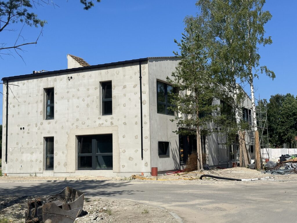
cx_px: 148
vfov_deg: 30.3
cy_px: 112
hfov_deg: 39.7
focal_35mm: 48
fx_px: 412
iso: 64
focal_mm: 6.86
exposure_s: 1/6211
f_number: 1.78
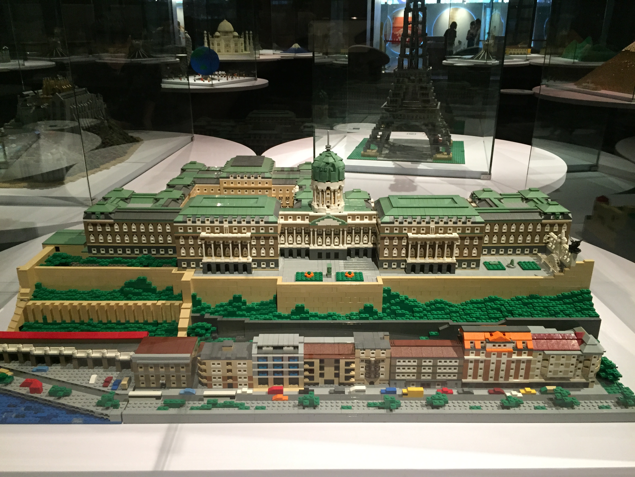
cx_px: 318
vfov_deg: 48.2
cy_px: 238
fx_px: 532
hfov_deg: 61.7
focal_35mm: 29
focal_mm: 4.15
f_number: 2.2
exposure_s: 1/30
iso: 160
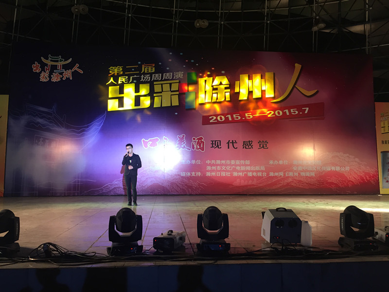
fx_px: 326
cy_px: 146
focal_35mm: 29
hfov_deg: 61.7
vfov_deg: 48.2
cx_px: 194
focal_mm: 4.15
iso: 64
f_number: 2.2
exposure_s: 1/30
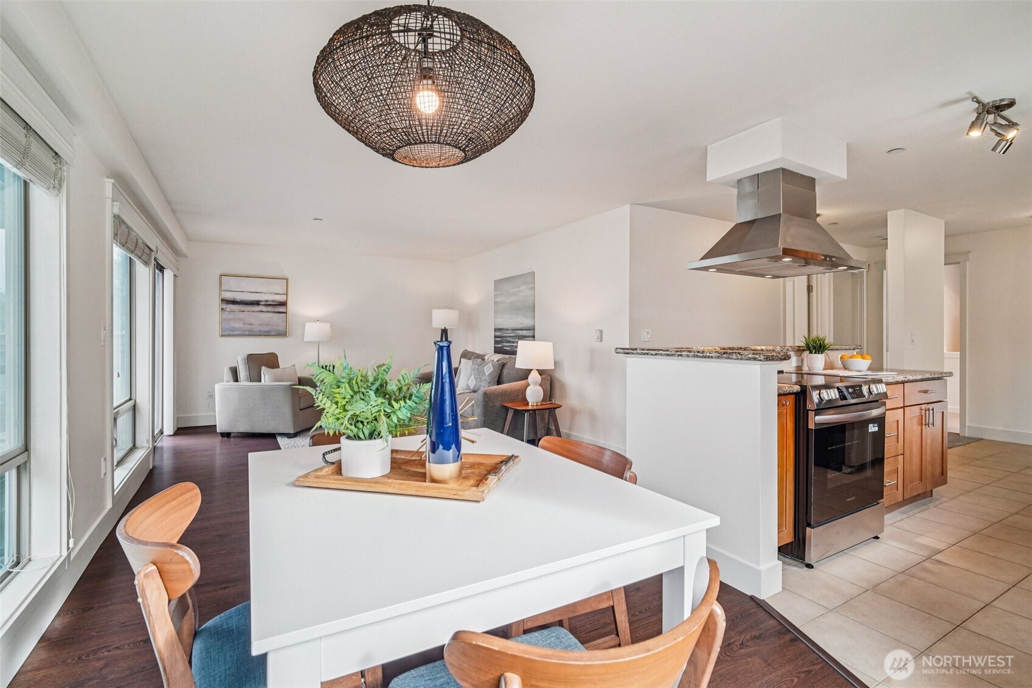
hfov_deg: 96.7
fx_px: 459
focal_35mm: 16
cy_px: 344
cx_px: 516
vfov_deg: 73.7
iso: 1600
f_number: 8
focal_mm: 16
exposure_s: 1/60
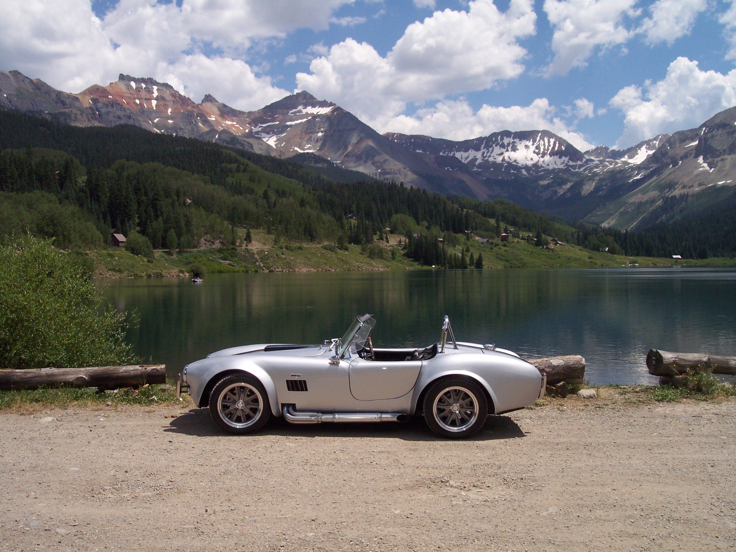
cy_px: 276
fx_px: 808
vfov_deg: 37.7
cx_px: 368
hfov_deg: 49.0
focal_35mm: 38
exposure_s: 1/1000
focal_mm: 8
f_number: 4.8
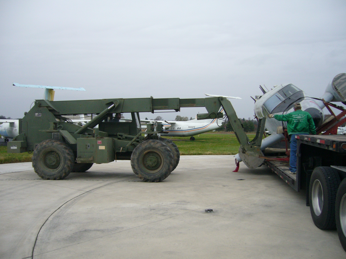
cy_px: 130
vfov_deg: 40.7
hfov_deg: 52.6
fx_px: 350
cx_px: 173
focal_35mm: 35
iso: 100
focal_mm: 5.8
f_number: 2.8
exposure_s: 1/400
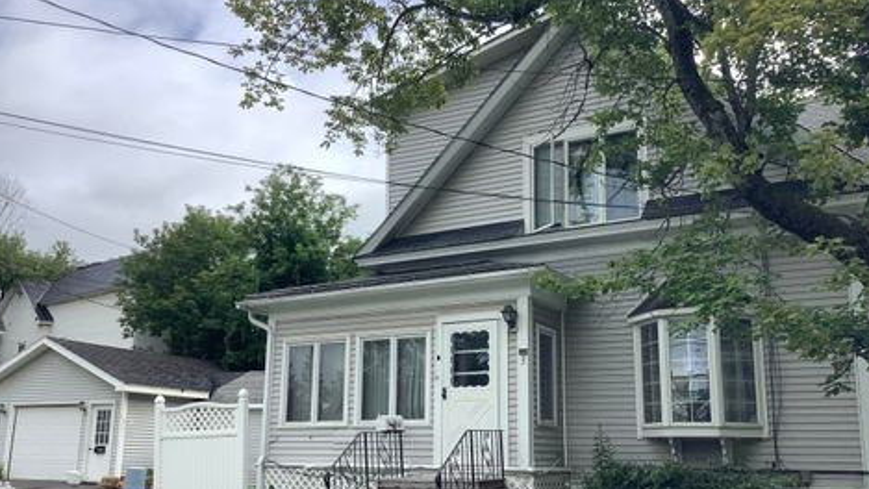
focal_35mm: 36
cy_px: 284
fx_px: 830
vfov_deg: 32.8
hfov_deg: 55.3
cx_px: 434
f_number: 2.4
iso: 25
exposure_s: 1/1006
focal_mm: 3.3
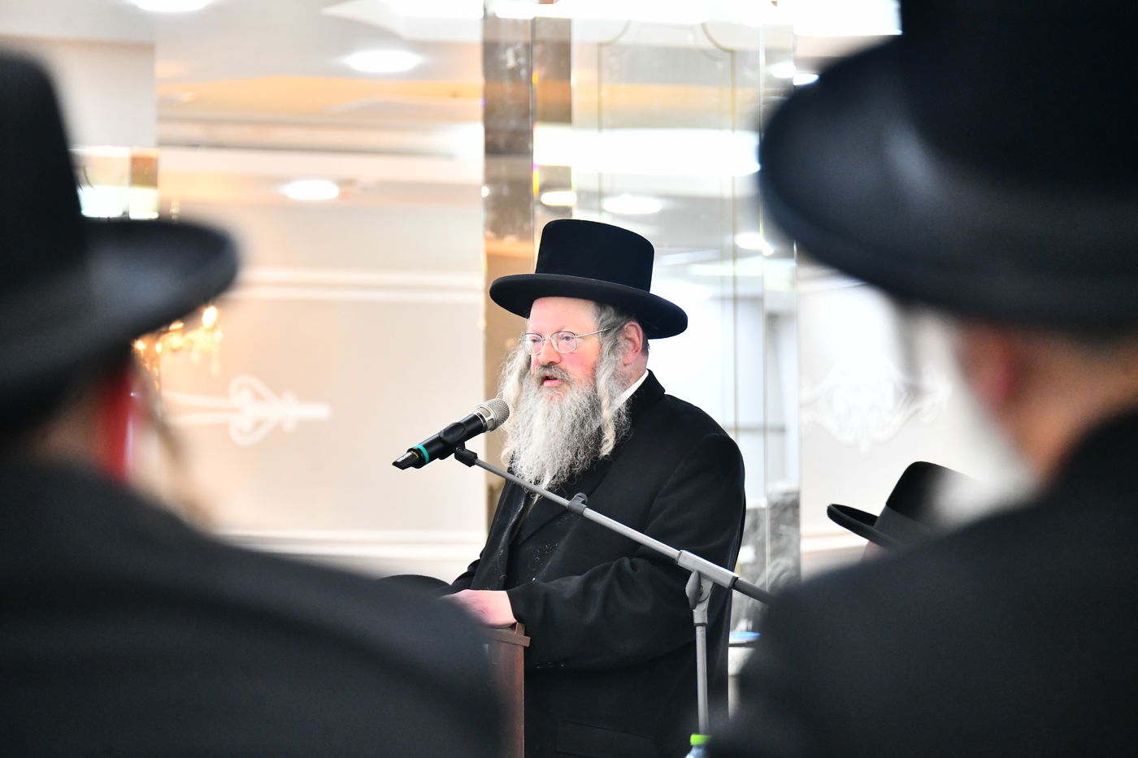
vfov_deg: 7.6
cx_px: 569
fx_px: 5689
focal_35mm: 180
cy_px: 379
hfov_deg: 11.4
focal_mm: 180
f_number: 5.6
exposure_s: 1/100
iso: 4000
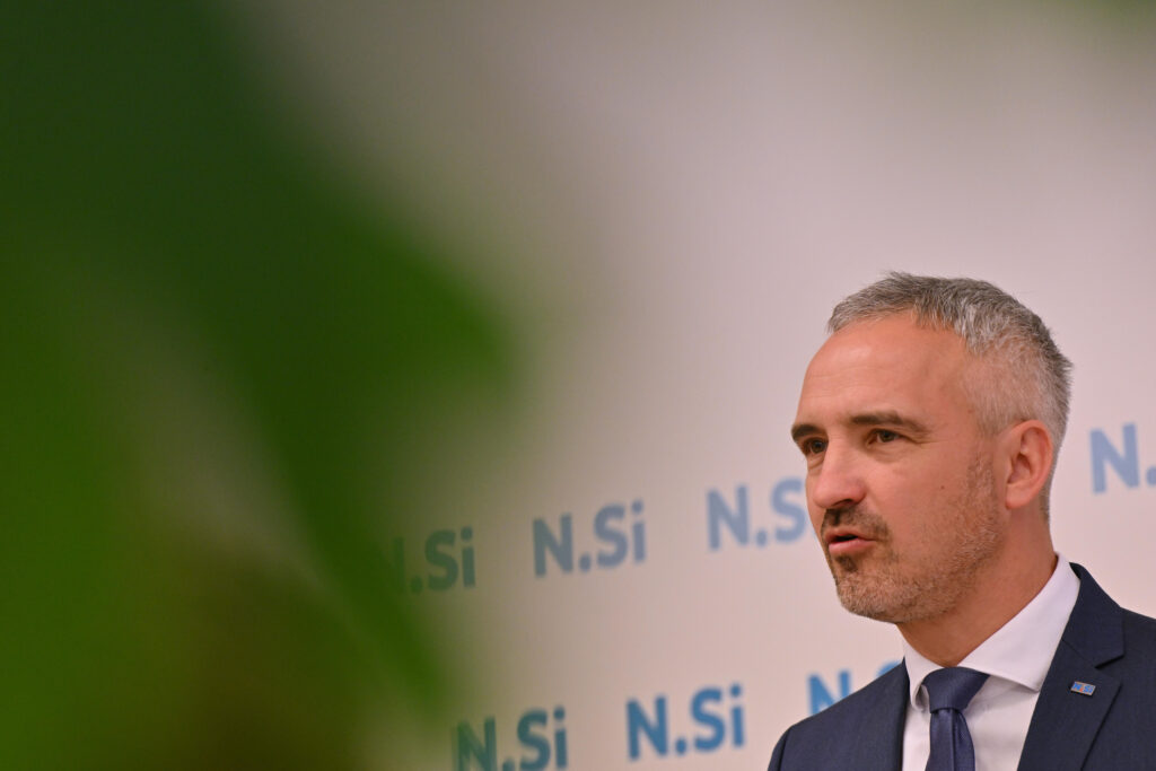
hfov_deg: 10.3
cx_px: 578
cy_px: 386
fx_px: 6423
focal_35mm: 200
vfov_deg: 6.9
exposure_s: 1/160
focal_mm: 200
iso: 2000
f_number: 5.6
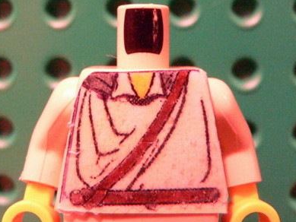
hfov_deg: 51.3
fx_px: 308
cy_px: 113
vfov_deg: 39.7
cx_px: 145
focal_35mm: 36
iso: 400
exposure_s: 1/20
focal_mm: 4.6
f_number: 2.8
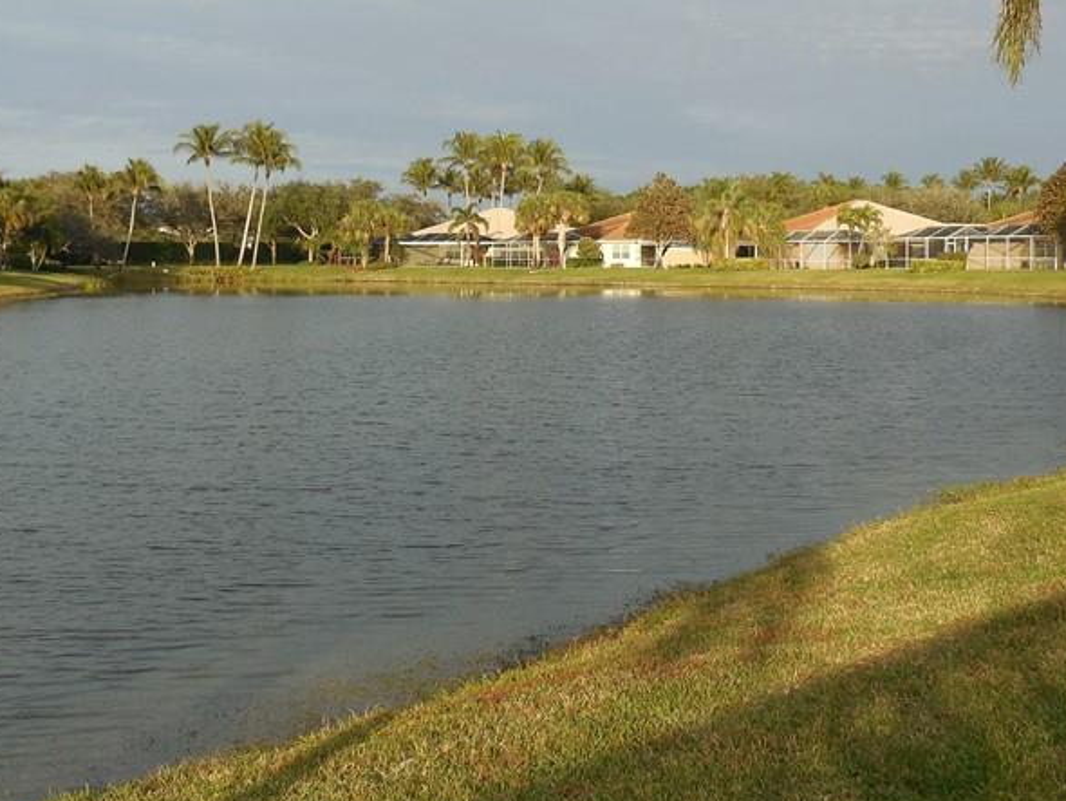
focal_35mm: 59
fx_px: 1818
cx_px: 450
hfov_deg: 32.6
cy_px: 273
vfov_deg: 24.7
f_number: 3.4
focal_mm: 6.1
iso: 125
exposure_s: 1/800
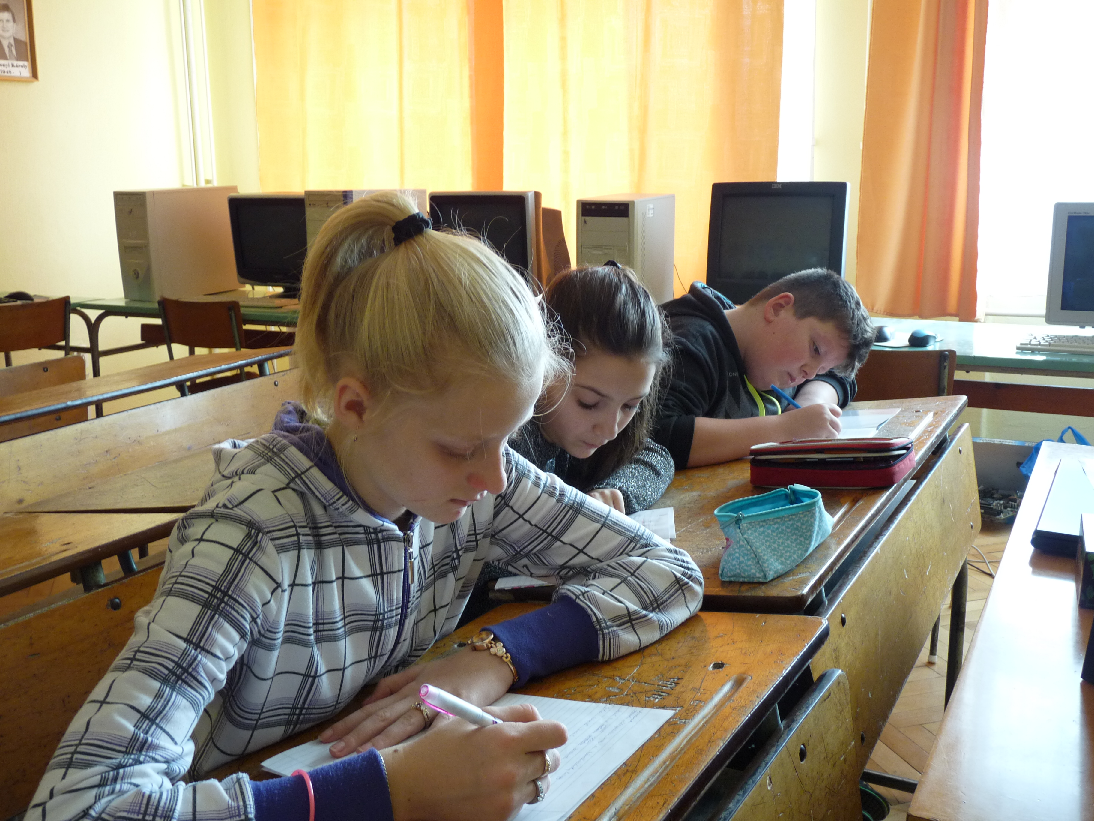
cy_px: 410
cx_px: 547
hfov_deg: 52.6
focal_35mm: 35
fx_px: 1106
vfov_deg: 40.7
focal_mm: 6.2
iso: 200
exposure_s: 1/30
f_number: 3
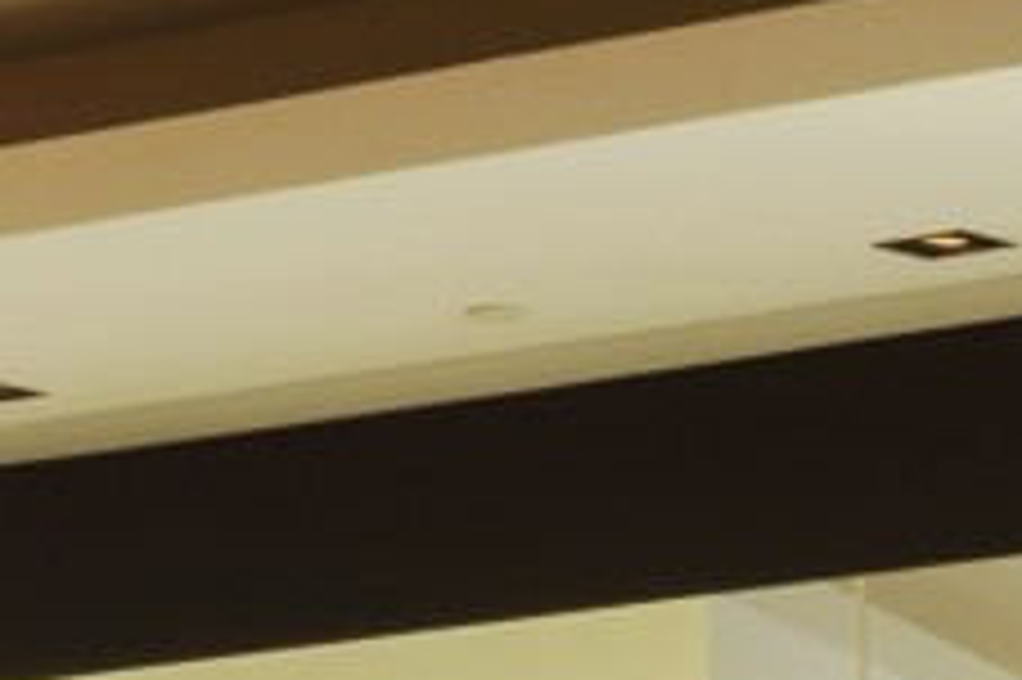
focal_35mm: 314
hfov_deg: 6.5
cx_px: -669
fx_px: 8907
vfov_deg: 4.2
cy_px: 2099
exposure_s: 1/2.5
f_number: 20
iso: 320
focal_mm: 44
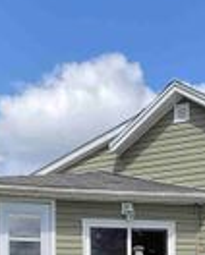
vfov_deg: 16.9
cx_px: 215
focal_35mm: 107
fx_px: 810
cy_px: 331
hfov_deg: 14.2
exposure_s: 1/1342
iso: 16
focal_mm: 3
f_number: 1.8
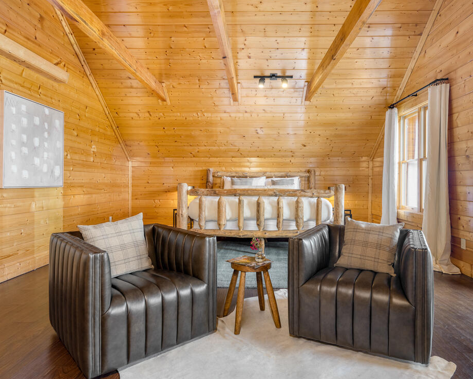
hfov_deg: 75.0
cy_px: 183
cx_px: 243
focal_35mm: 22
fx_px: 308
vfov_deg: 63.1
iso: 200
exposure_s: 1/20
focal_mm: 18
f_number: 8
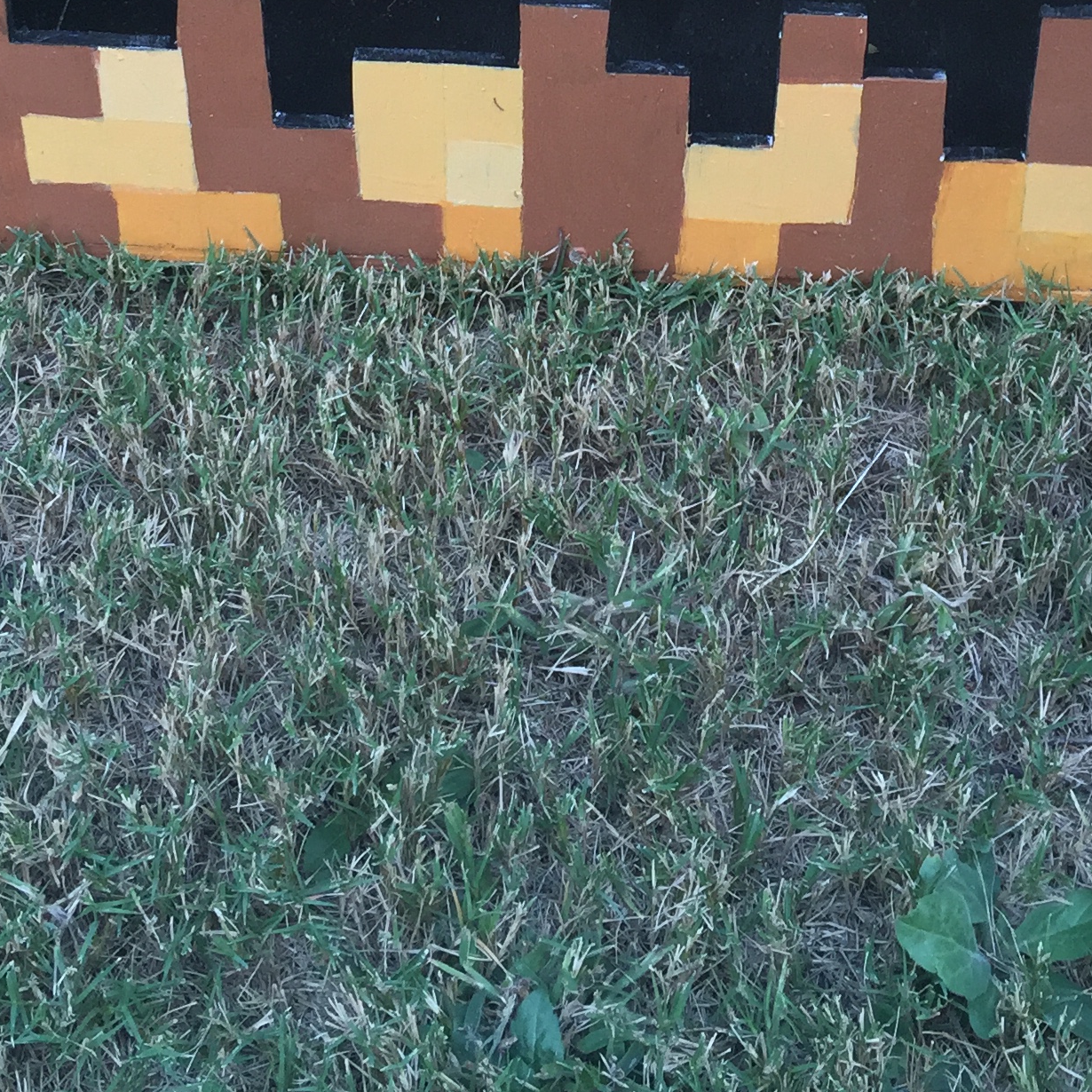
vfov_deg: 22.8
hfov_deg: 25.3
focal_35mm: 68
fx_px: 2427
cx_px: 601
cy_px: -297
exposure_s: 1/120
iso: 50
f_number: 2.2
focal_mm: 4.15
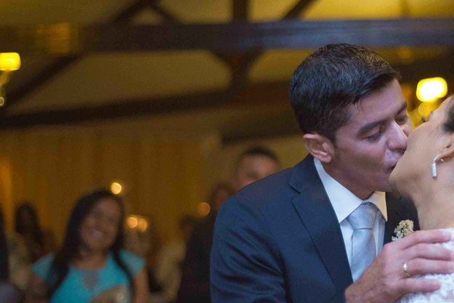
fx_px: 1211
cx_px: 378
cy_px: 142
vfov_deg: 14.3
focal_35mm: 96
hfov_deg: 20.9
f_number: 1.8
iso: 3200
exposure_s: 1/500
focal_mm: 50
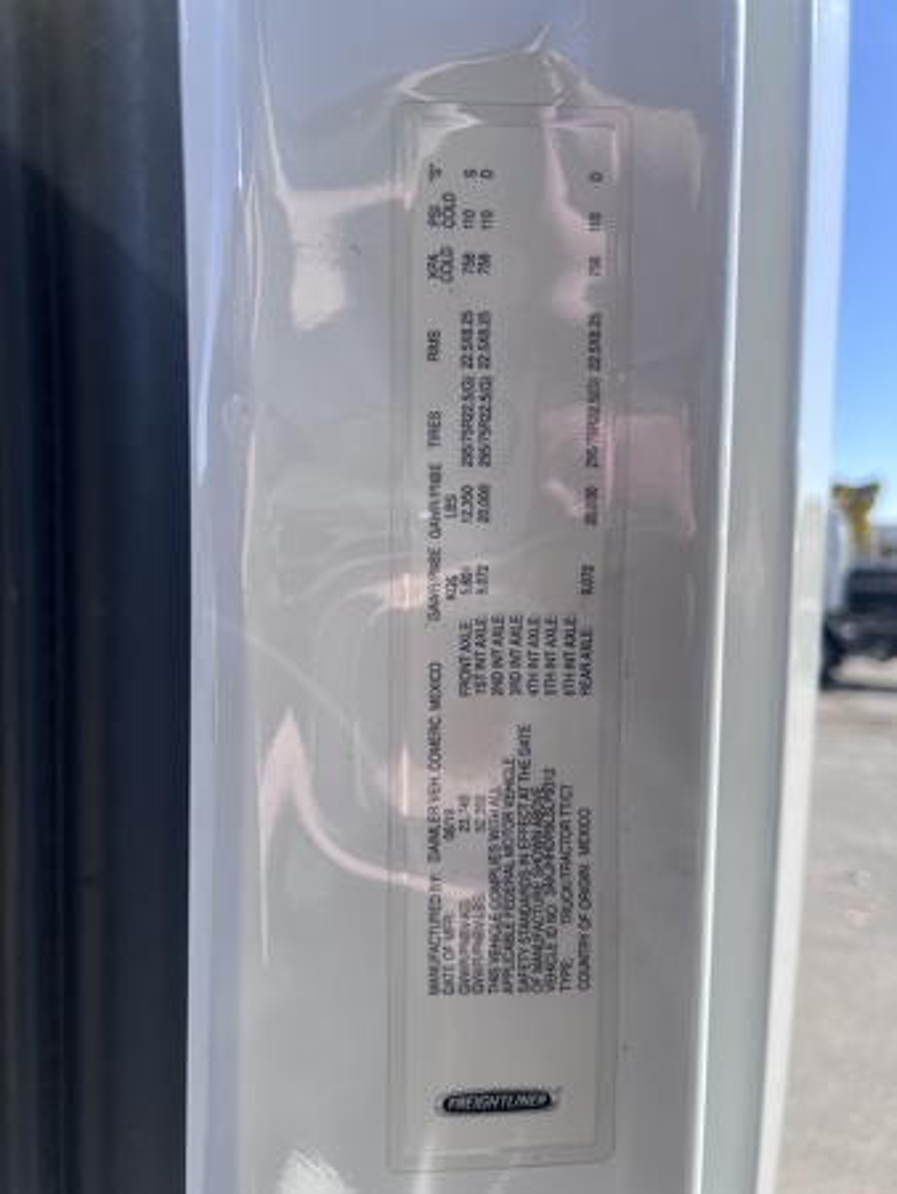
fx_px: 897
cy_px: 597
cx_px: 448
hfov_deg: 53.1
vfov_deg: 67.3
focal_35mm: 26
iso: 50
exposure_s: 1/2008
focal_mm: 5.7
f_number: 1.5
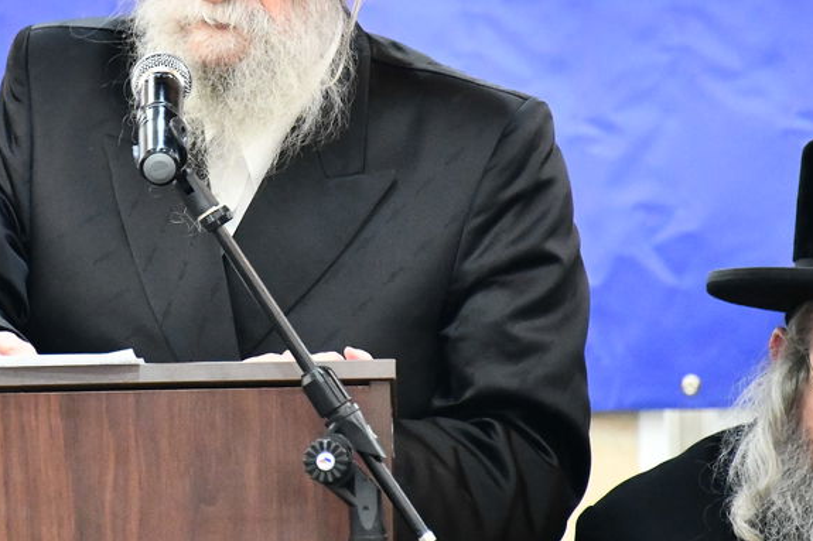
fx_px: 16503
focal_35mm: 731
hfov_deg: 2.8
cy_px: 173
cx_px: 148
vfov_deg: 1.9
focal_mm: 300
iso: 5000
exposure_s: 1/125
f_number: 5.6
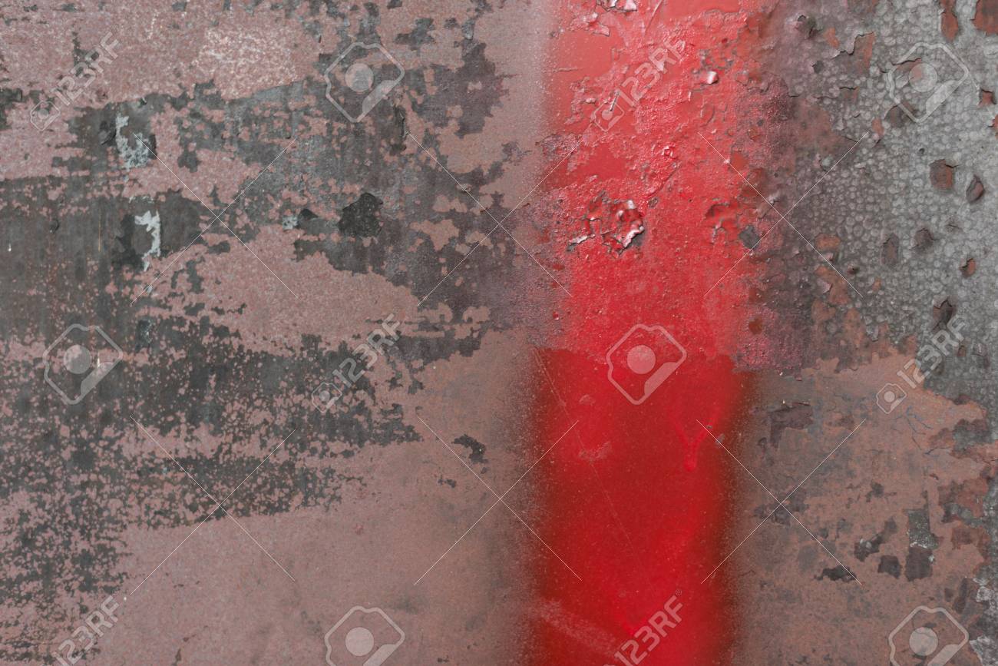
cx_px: 499
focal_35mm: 50
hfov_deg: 39.6
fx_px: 1386
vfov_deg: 27.0
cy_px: 333
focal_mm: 50
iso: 200
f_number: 2.5
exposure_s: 1/125
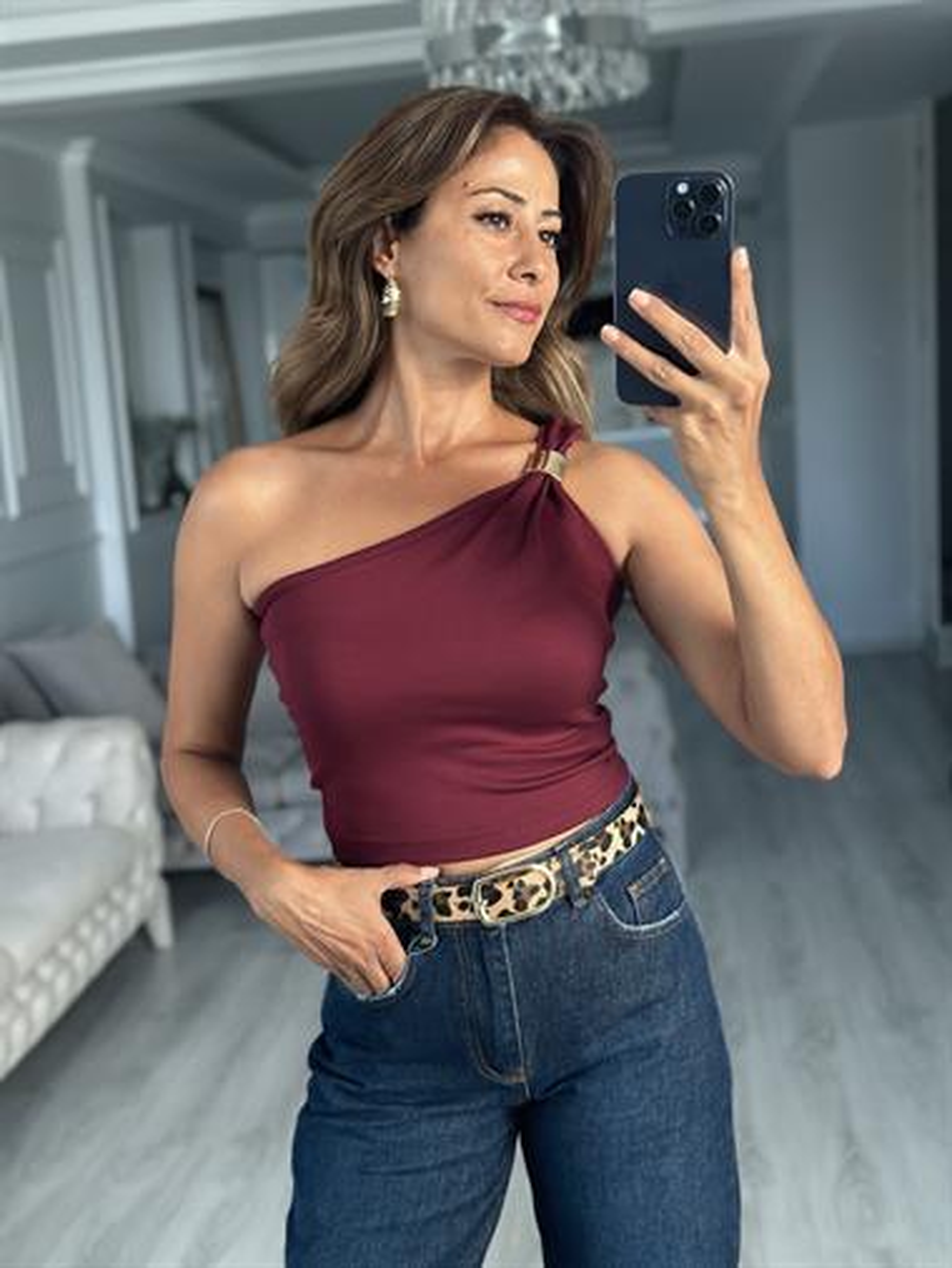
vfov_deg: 39.6
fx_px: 1759
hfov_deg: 30.3
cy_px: 634
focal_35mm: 48
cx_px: 476
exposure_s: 1/121
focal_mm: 6.86
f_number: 1.78
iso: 125
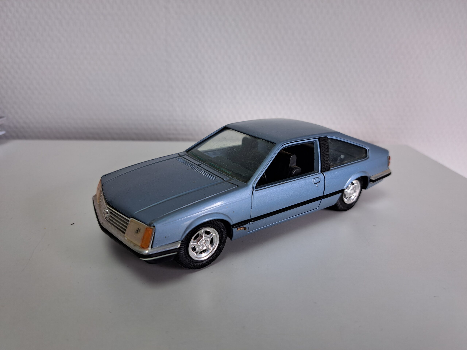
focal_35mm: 24
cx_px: 234
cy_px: 175
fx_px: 324
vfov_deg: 56.8
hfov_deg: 71.6
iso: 50
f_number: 1.8
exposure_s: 1/100
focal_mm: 5.23
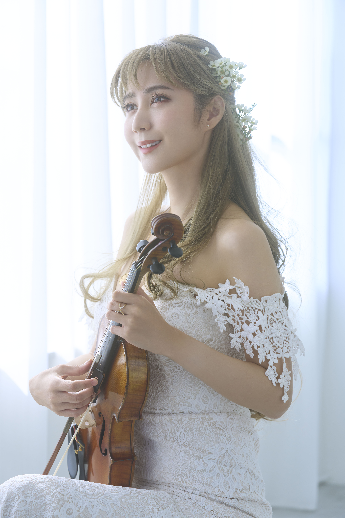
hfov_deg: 13.2
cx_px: 172
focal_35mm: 104
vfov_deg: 19.6
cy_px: 259
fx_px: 1495
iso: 200
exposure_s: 1/60
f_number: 6.3
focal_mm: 104
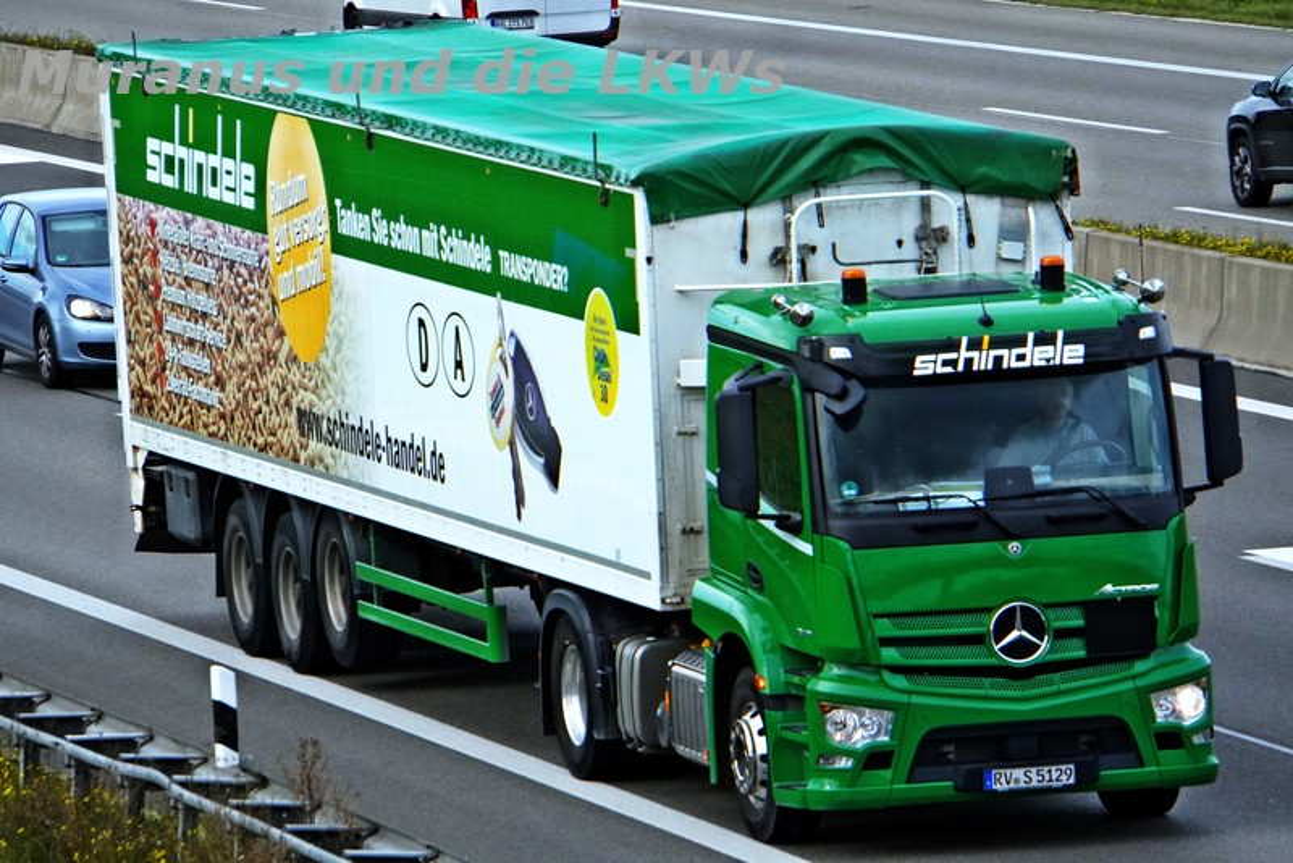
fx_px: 10778
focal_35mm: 300
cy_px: 432
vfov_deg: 4.6
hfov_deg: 6.9
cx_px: 646
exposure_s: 1/2500
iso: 2000
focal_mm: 200
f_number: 6.3
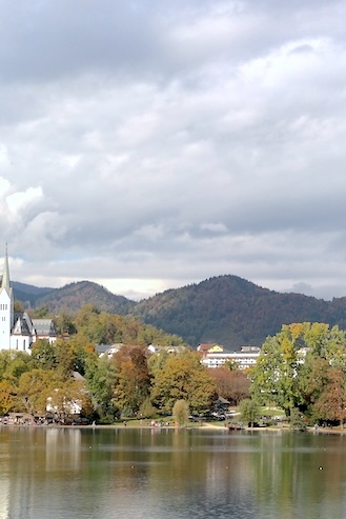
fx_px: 1052
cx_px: 261
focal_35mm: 73
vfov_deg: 27.3
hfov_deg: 18.6
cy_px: 385
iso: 100
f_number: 7.1
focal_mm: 20
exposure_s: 1/320
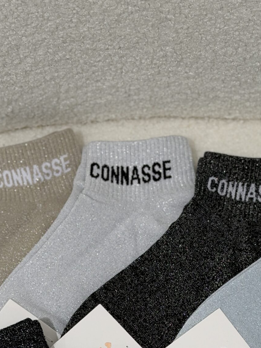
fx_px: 1086
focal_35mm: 108
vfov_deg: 17.7
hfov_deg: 13.7
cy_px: 360
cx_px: 155
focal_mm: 6.76
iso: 50
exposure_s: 1/100
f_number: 1.78
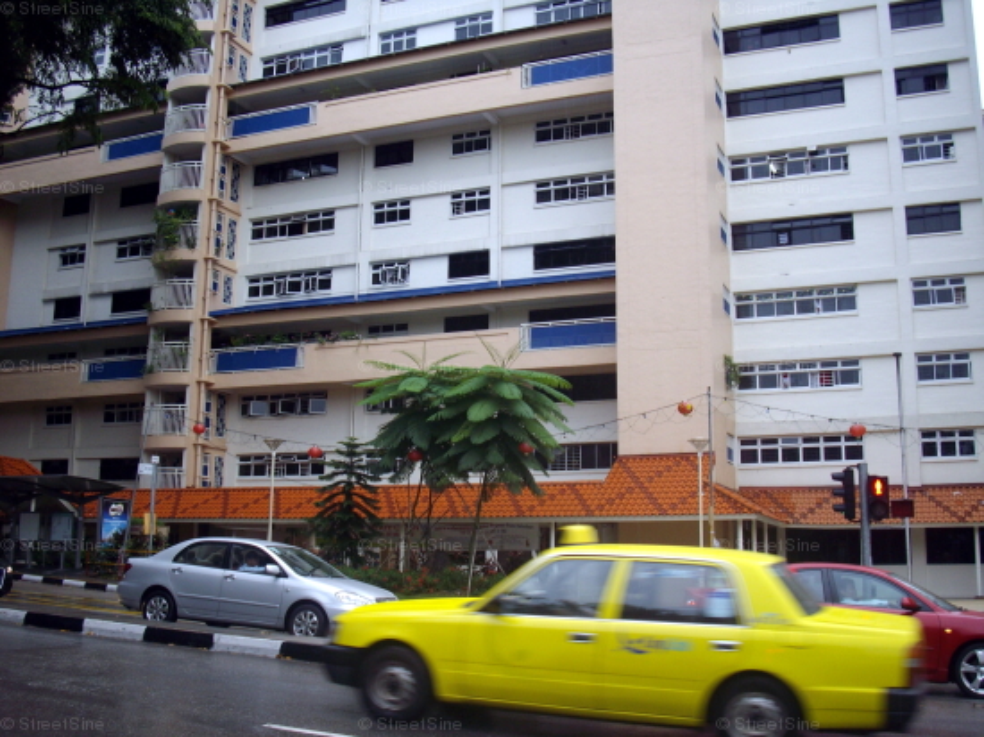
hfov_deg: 50.2
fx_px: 1051
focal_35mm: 37
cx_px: 492
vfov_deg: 38.6
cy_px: 368
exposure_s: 1/100
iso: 80
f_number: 2.8
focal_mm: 6.2
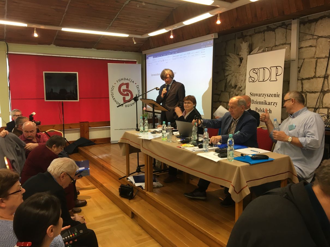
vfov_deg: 48.2
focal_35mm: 29
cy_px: 124
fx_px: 276
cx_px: 165
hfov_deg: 61.7
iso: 80
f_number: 2.2
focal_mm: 4.15
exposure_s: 1/33
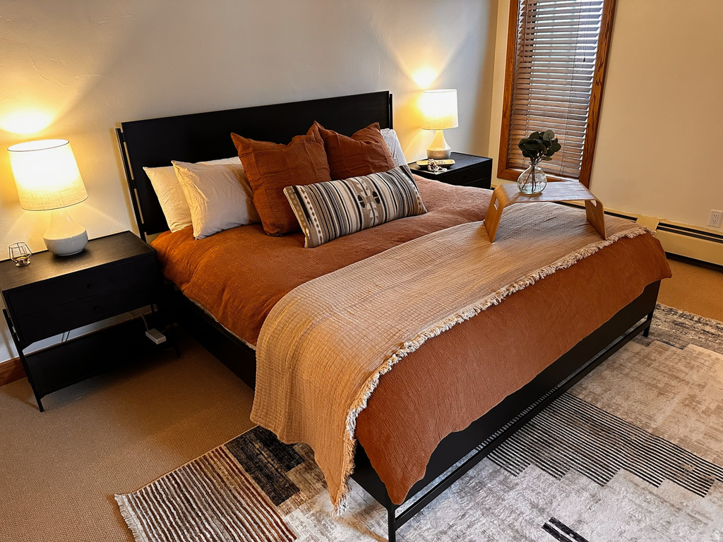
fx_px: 501
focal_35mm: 24
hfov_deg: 71.6
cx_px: 362
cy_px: 271
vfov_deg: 56.8
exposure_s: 1/60
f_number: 1.78
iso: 500
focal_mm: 6.86
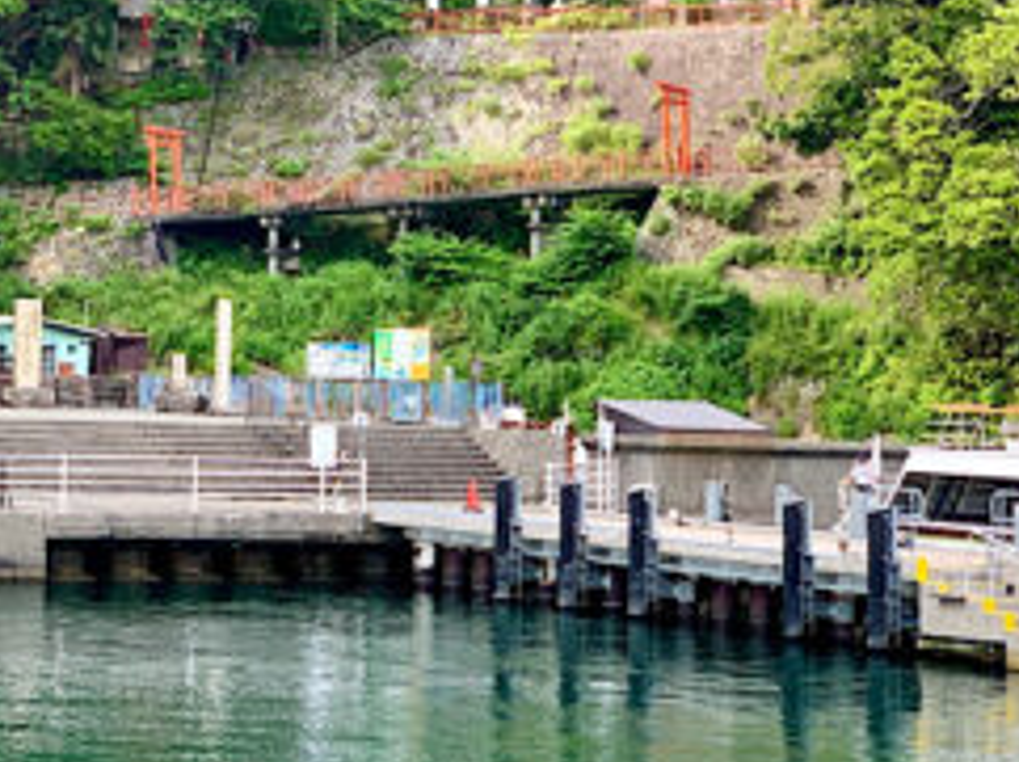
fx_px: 3794
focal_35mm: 129
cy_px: -51
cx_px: 13
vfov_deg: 11.3
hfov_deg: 15.0
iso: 16
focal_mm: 6
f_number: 2.4
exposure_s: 1/124
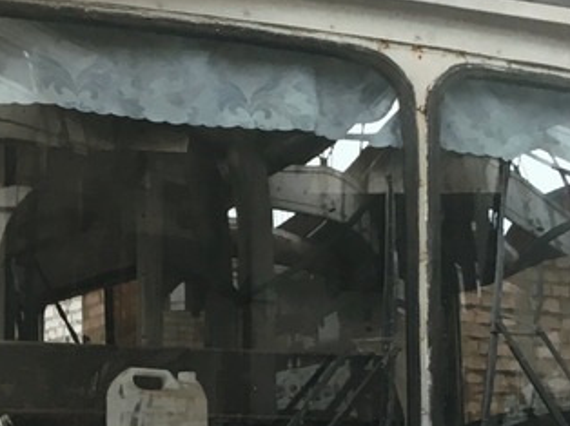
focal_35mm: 111
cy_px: 475
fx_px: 1826
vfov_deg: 13.1
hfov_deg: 17.6
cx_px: 127
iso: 80
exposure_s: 1/33
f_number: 2.2
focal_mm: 4.15
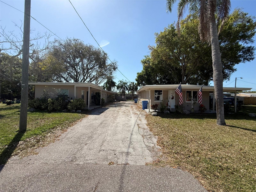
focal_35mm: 14
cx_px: 128
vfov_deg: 85.7
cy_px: 96
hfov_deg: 102.1
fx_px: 104
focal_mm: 2.22
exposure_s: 1/2237
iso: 50
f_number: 2.2
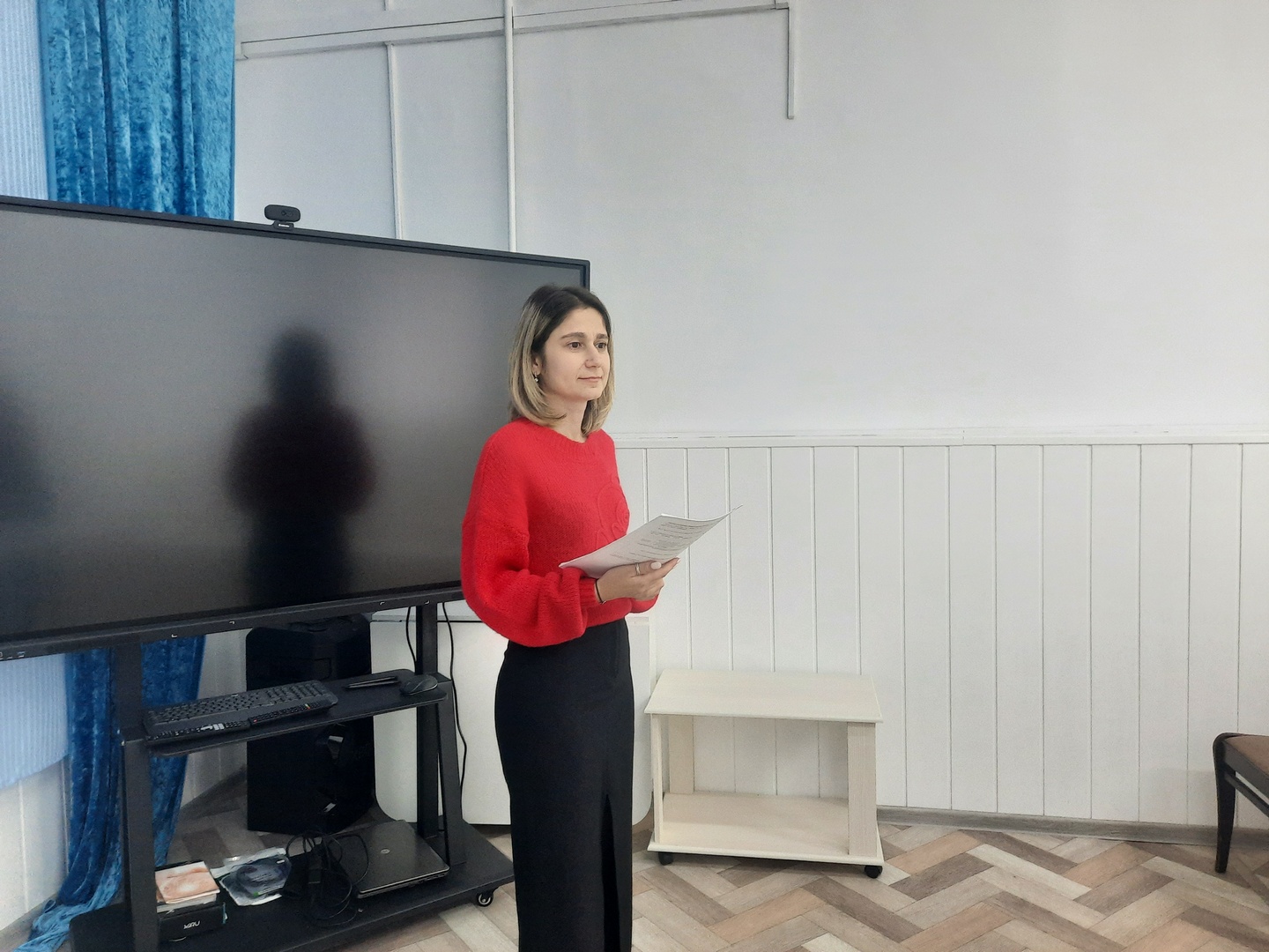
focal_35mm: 25
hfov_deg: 69.4
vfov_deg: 54.9
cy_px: 476
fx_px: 916
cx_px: 634
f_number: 2
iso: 250
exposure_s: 1/50
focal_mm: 4.6
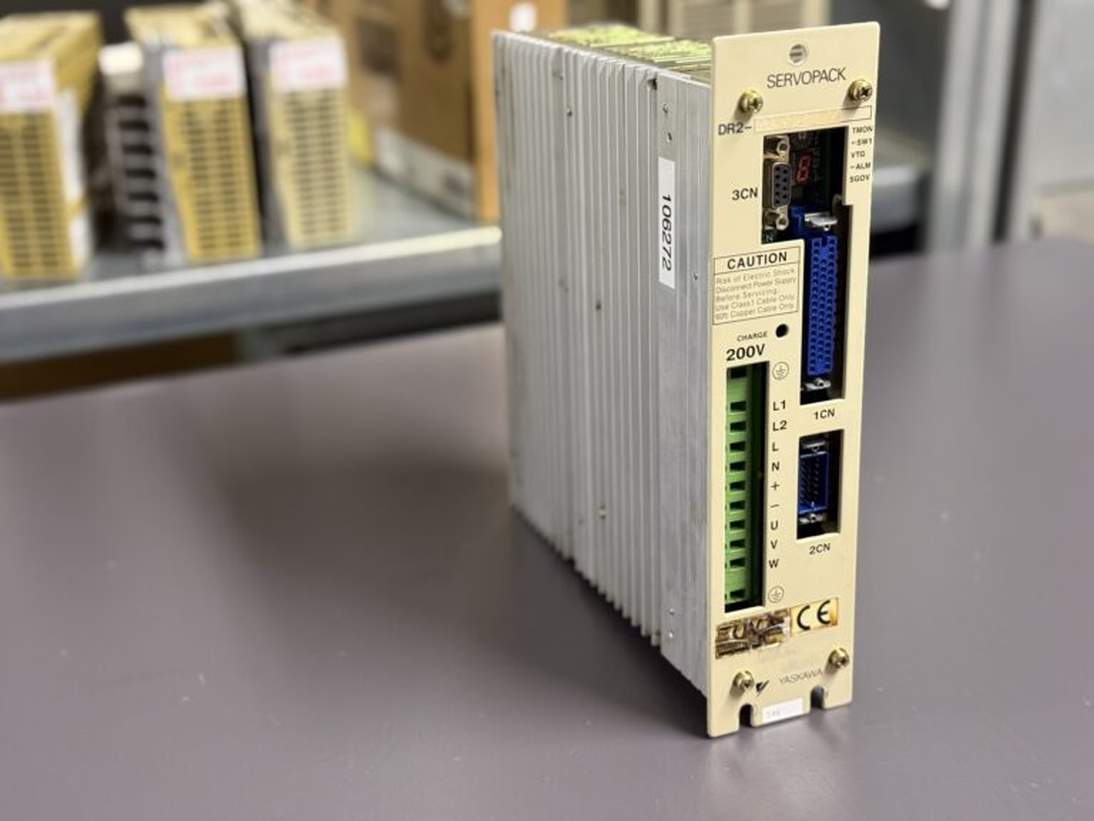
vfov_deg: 30.3
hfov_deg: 39.7
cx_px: 547
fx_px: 1517
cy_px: 410
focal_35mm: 48
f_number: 1.78
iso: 320
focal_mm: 6.76
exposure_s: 1/33
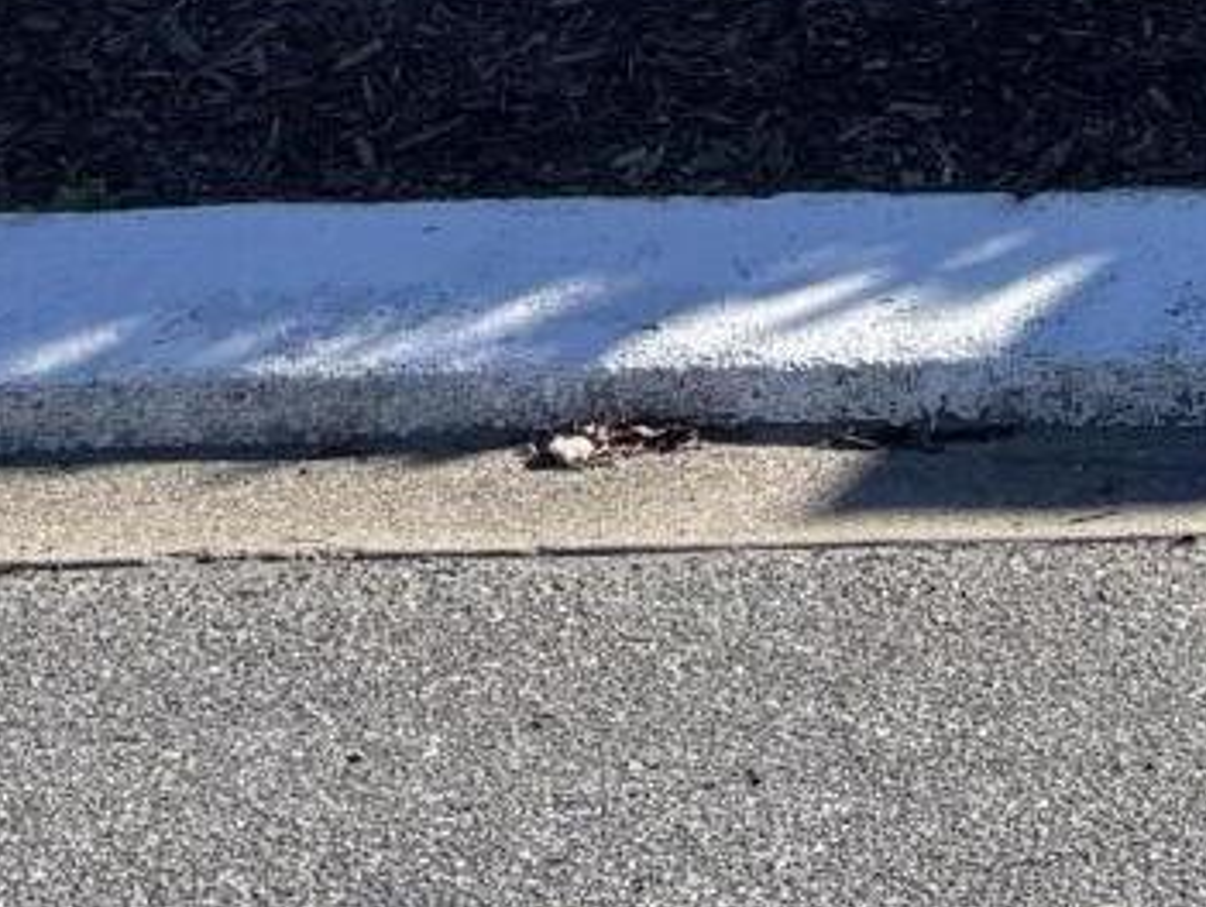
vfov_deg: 9.1
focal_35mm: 148
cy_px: -1209
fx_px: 5162
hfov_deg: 12.0
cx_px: 2319
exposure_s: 1/3311
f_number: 1.6
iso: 50
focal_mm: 5.96
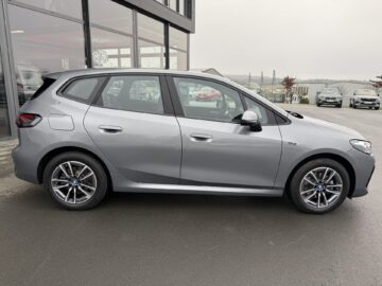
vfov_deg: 56.8
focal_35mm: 24
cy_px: 143
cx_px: 191
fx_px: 265
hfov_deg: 71.6
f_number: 1.78
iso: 80
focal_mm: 6.76
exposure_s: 1/270
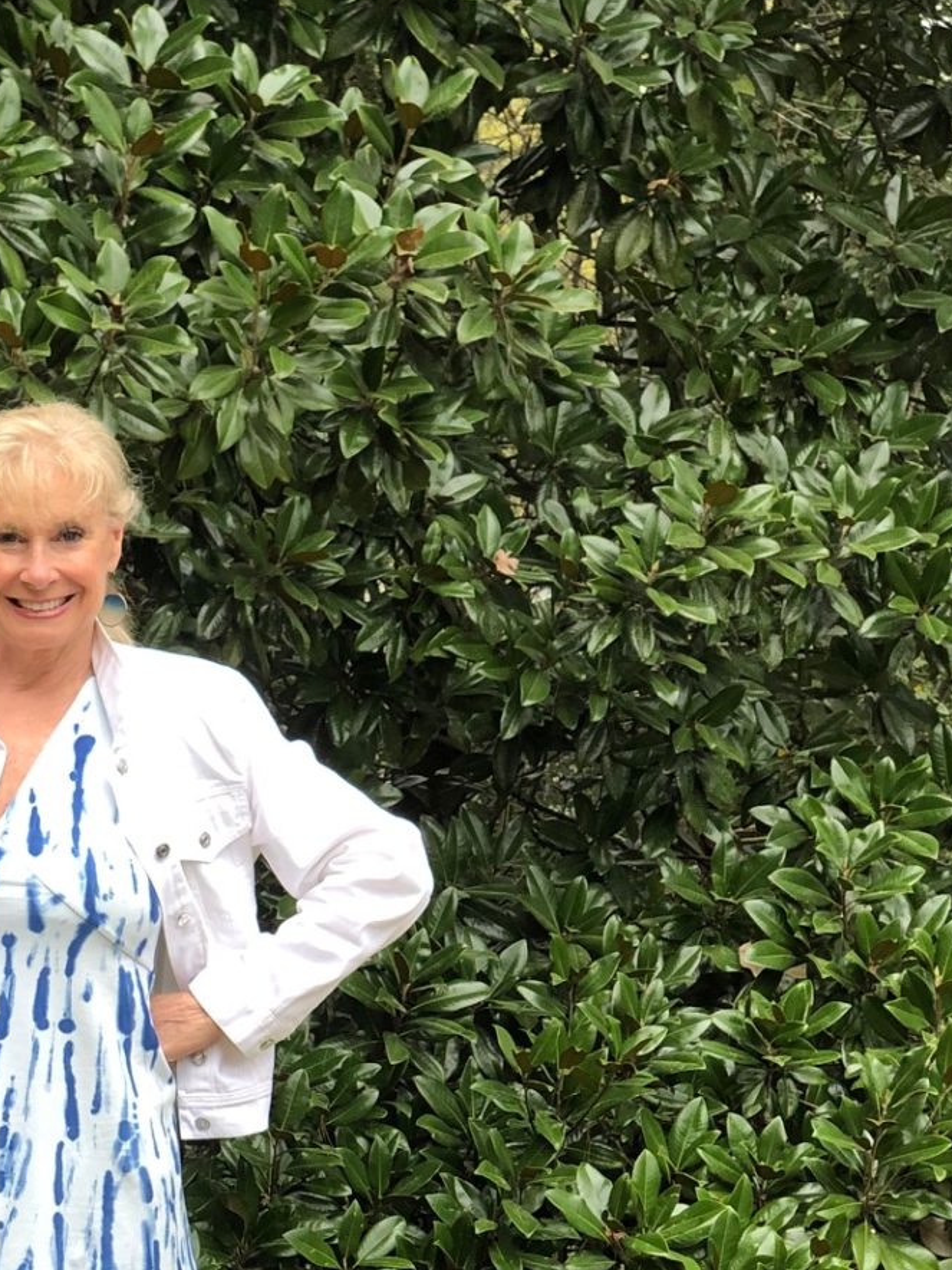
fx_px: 4144
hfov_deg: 12.9
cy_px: 1294
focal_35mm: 113
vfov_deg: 17.0
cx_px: -19
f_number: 2.4
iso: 25
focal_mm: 6
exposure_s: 1/120
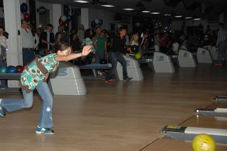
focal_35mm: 48
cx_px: 114
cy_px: 76
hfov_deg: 41.2
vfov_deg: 28.0
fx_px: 302
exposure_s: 1/125
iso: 200
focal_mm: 32
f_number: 4.5
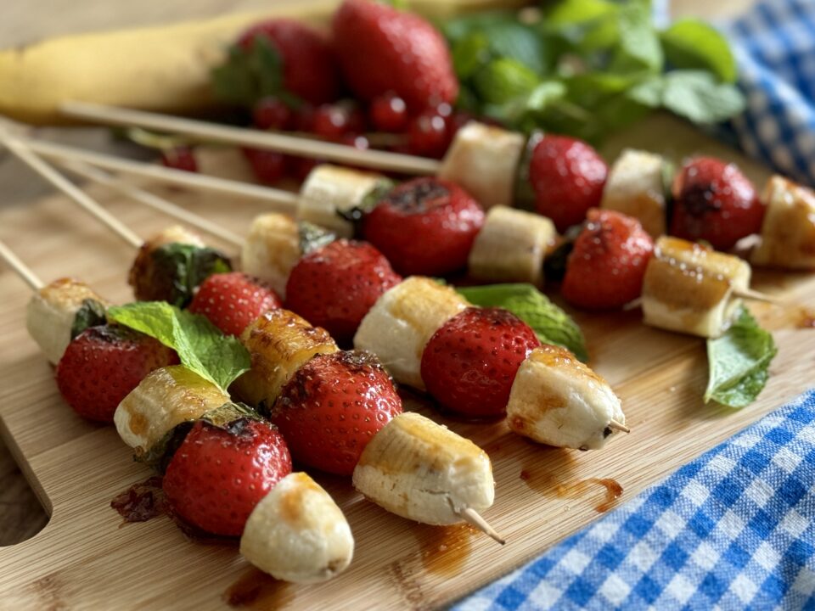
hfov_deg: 39.7
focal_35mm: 48
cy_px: 306
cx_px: 408
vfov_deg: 30.3
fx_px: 1130
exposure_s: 1/40
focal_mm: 6.76
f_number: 1.78
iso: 400
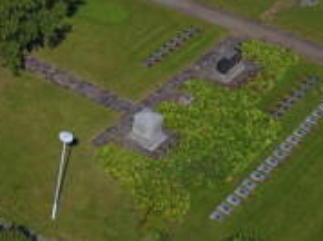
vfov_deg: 15.7
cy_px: -54
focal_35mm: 90
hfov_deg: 18.3
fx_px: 839
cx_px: -216
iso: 100
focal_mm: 3.61
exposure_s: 1/1600
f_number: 2.8
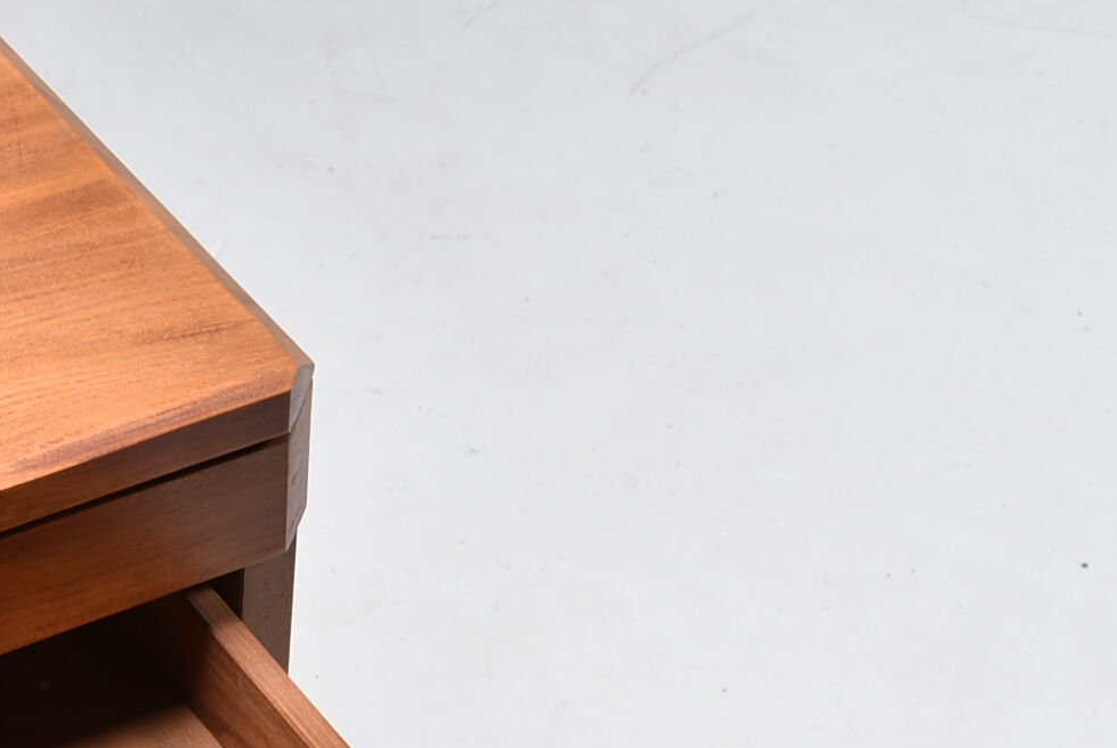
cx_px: -56
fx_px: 3417
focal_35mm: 110
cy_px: 1128
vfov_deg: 11.9
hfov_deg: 18.0
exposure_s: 1/200
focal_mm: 24
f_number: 6.3
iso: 100
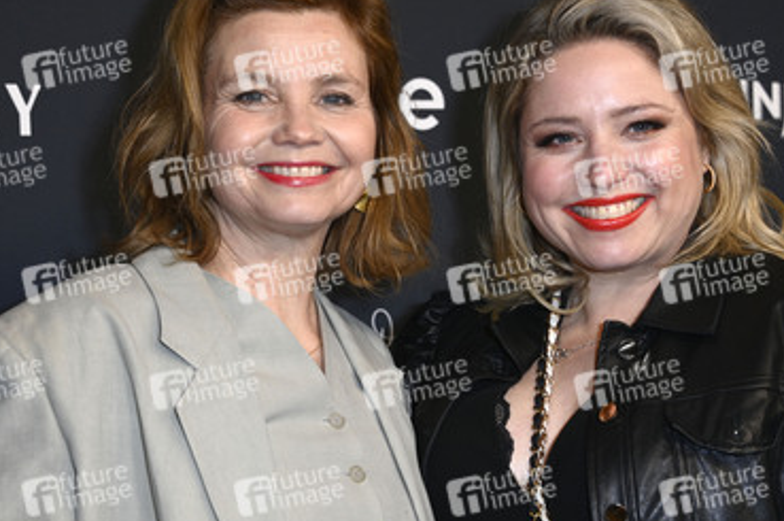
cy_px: 225
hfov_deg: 19.7
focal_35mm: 104
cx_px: 445
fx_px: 2262
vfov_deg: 13.1
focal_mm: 85
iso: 800
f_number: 6.3
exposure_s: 1/250
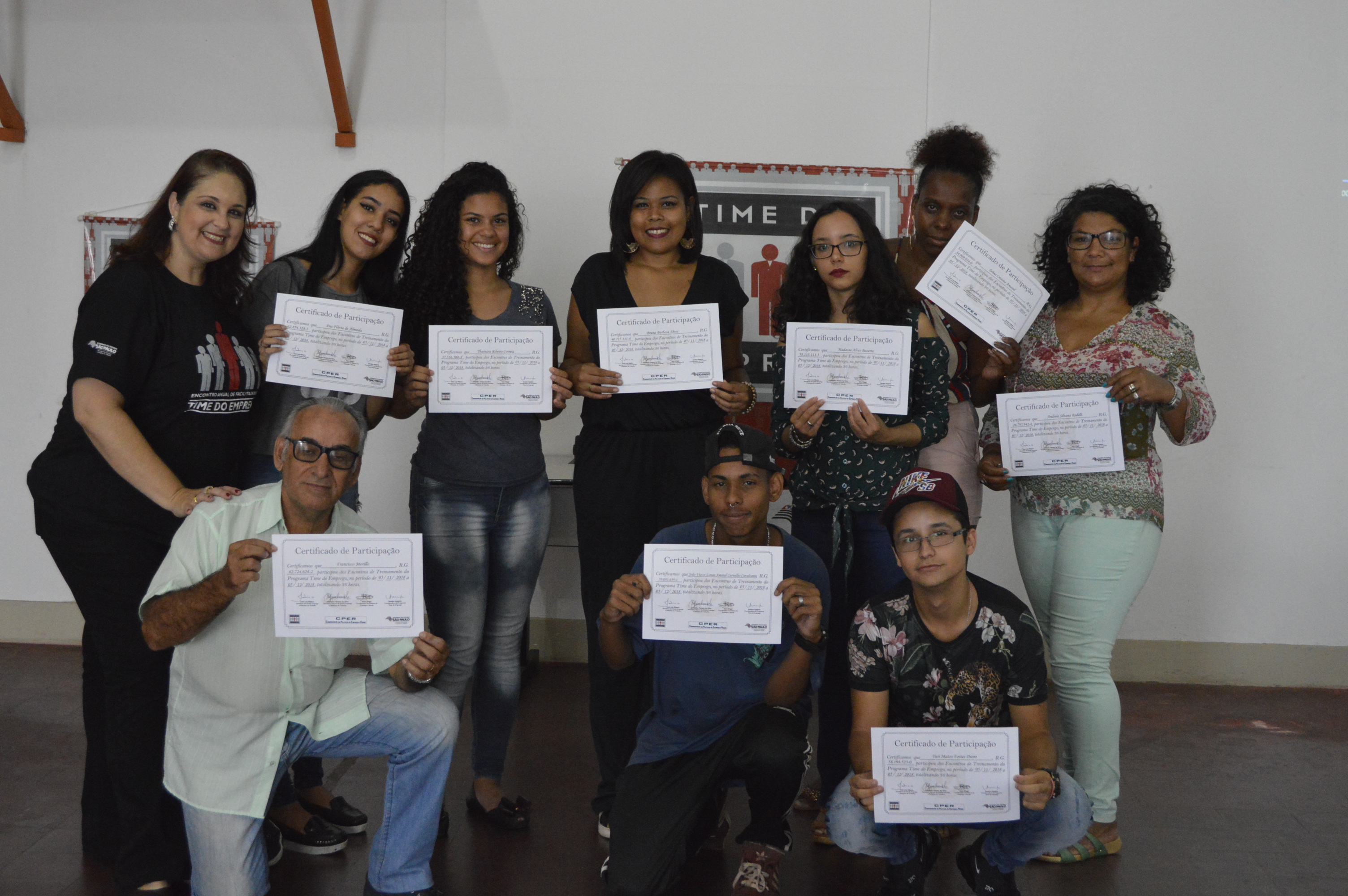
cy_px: 448
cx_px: 674
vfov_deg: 26.4
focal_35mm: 51
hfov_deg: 38.9
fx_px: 1908
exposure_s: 1/80
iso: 3200
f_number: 5
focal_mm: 34
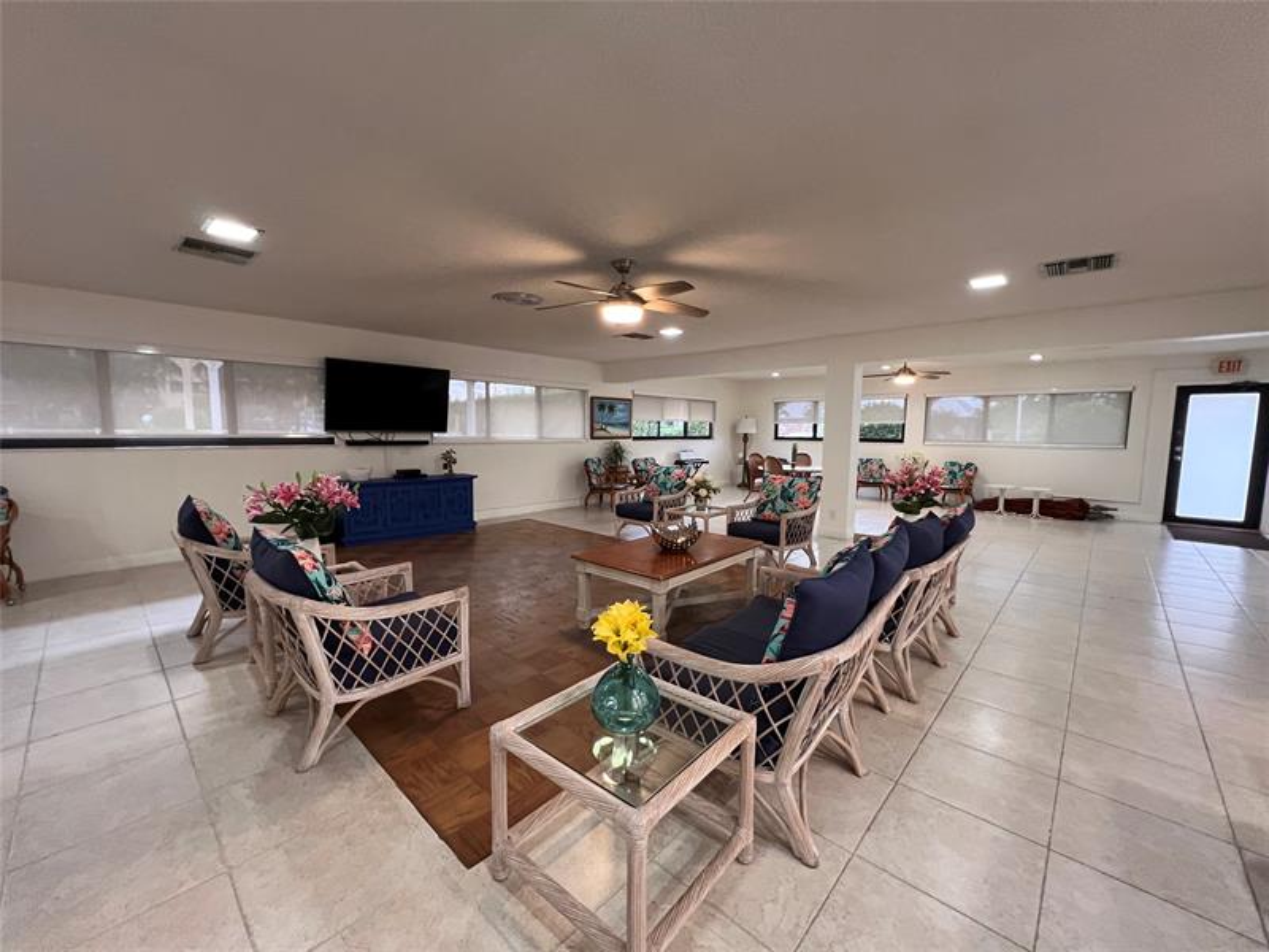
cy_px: 476
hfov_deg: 106.2
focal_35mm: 13
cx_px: 634
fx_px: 477
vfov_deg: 89.9
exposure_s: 1/60
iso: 320
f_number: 1.8
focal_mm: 1.57
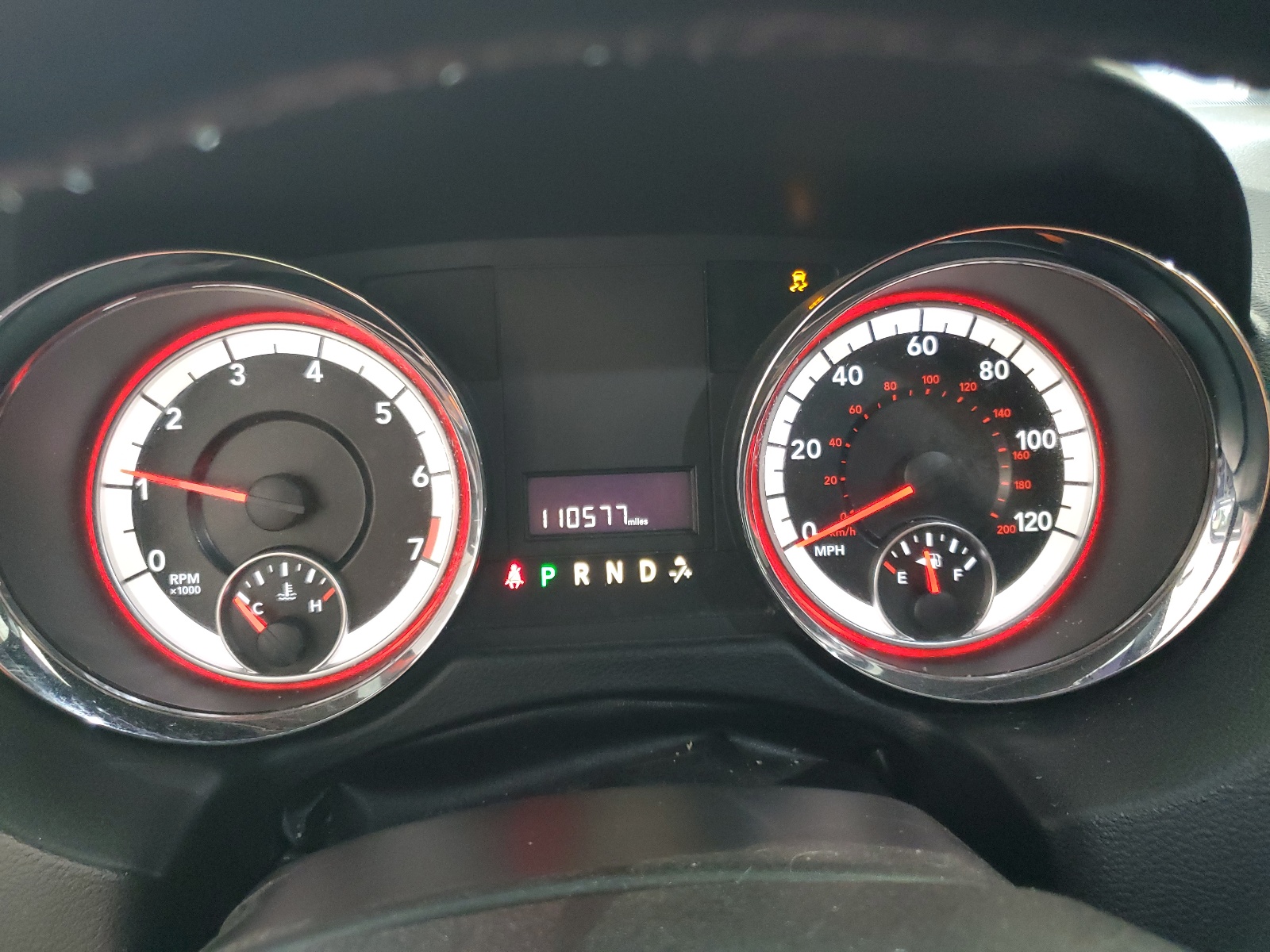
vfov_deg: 53.1
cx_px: 635
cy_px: 476
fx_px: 954
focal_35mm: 26
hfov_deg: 67.3
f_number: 1.5
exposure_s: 1/60.2
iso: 319
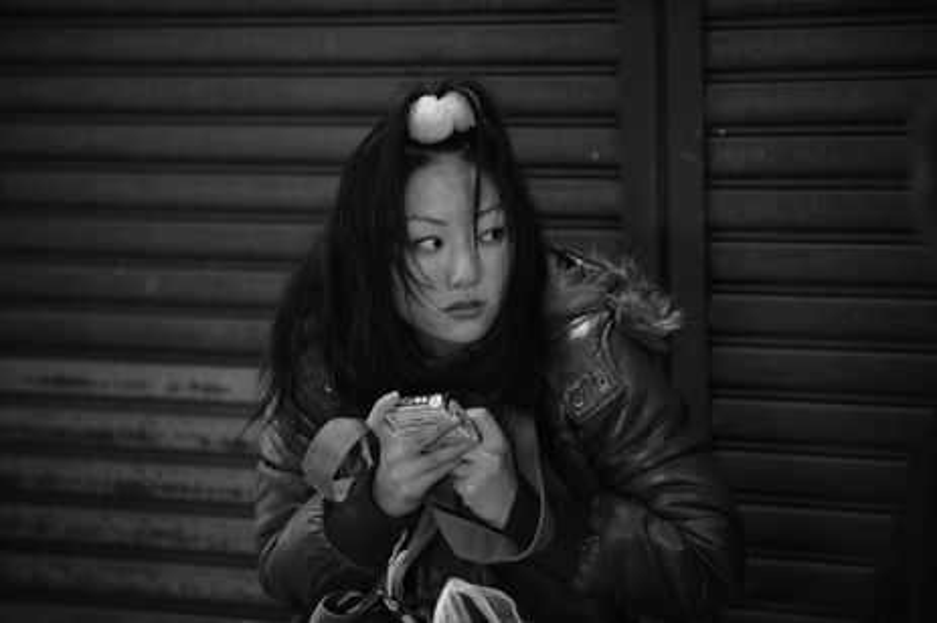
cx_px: 468
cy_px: 312
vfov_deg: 9.8
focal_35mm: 140
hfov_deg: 14.7
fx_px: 3641
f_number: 2.8
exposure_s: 1/60
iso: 4000
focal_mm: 140
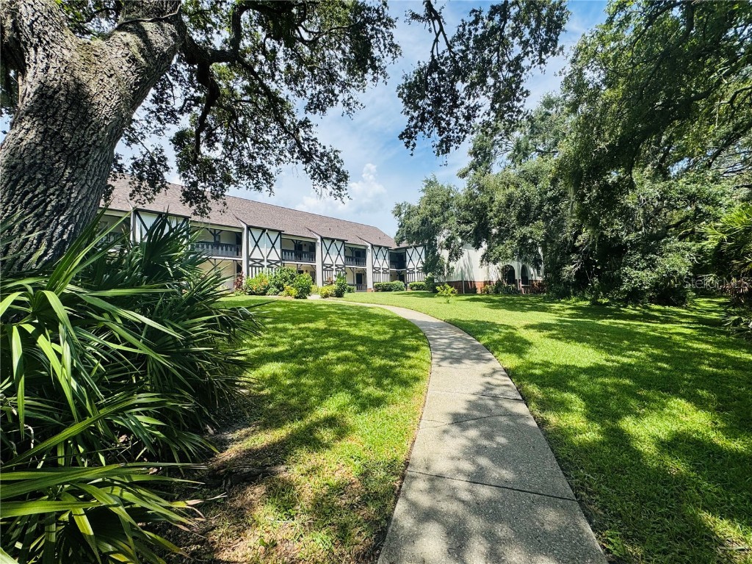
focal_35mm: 14
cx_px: 376
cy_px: 282
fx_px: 304
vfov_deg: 85.7
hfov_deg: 102.1
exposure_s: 1/1567
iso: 40
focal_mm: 2.22
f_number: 2.2
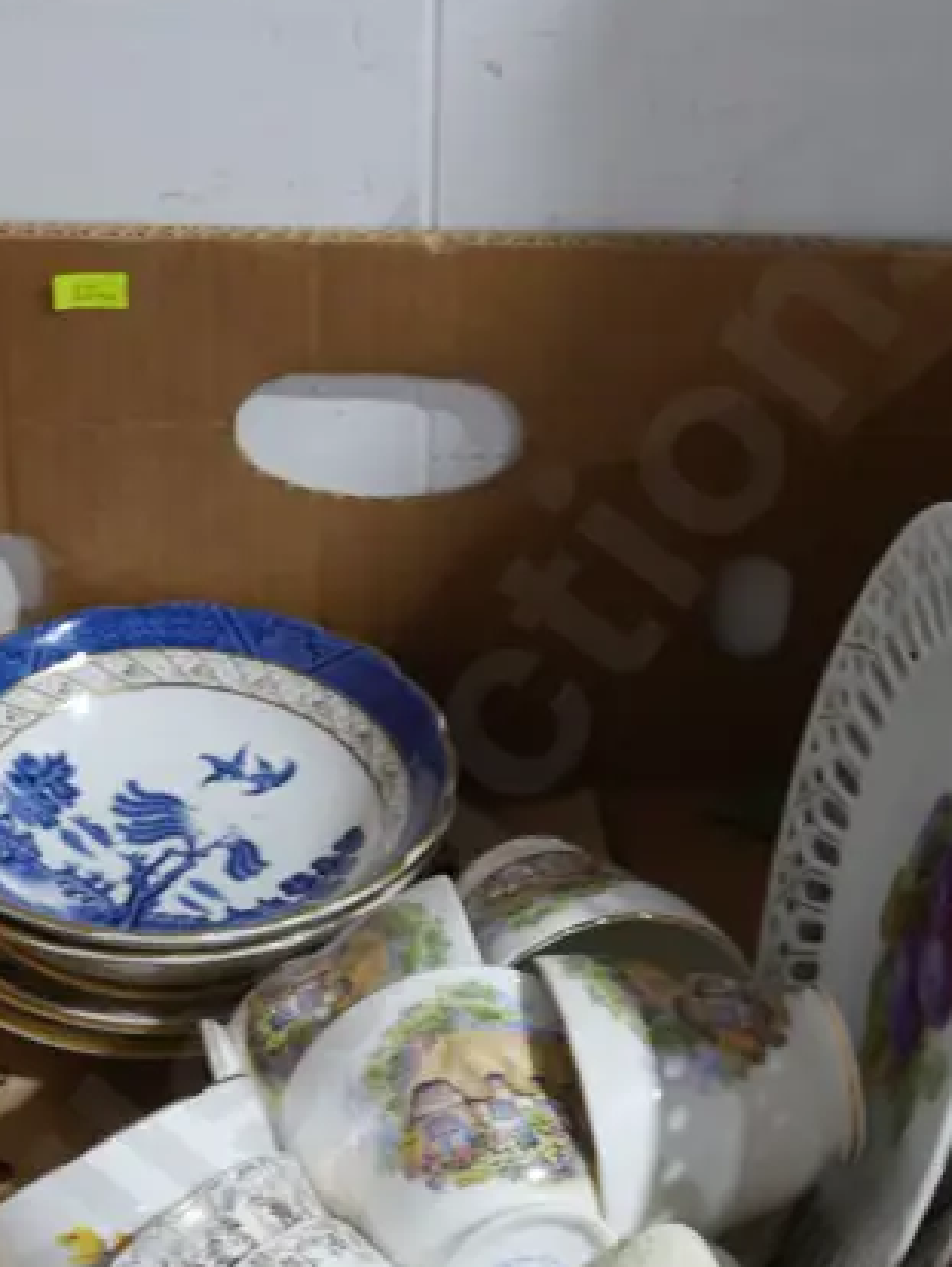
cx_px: 436
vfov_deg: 21.9
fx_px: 3260
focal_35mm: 89
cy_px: 823
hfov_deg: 16.6
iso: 1000
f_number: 4
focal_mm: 18
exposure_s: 1/60
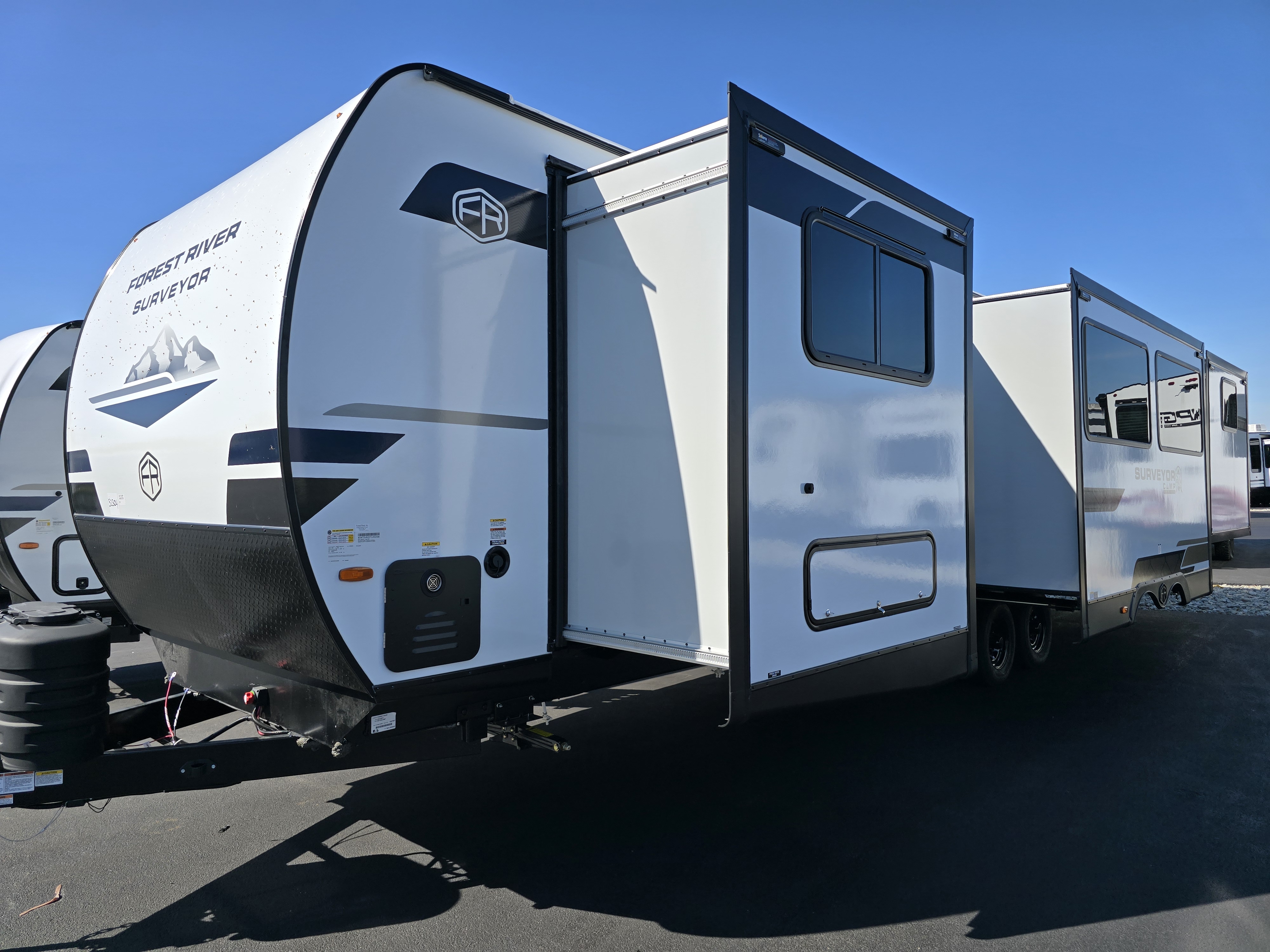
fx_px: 844
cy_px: 476
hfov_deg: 73.9
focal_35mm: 23
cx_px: 635
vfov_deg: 58.9
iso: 12
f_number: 1.7
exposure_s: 1/801
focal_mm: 6.3
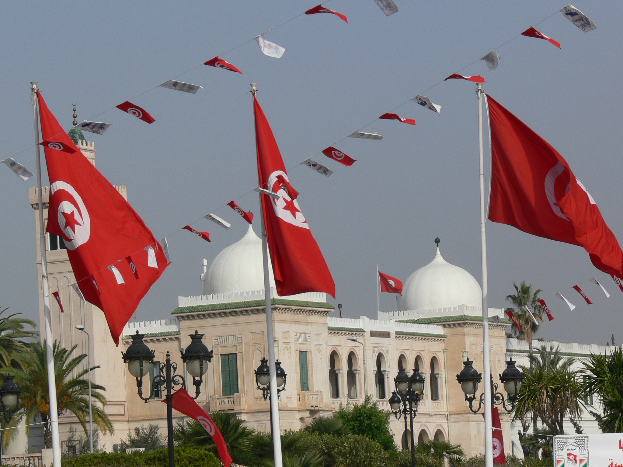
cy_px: 234
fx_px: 2682
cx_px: 312
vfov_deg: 10.0
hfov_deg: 13.3
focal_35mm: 149
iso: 80
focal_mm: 24.7
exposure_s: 1/500
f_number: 5.6
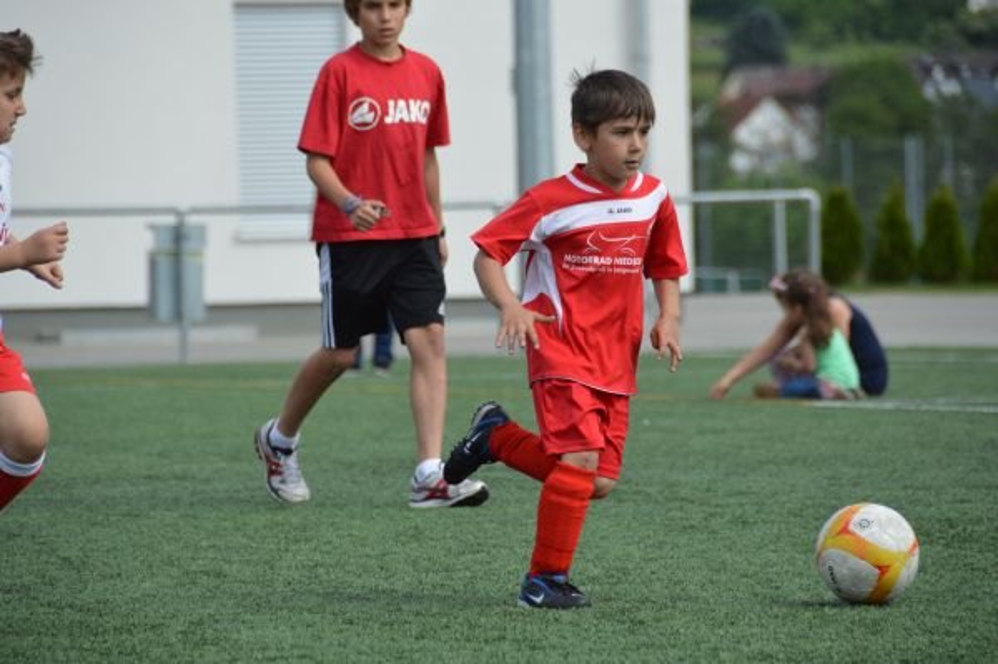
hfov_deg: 6.9
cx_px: 499
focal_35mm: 300
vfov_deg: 4.6
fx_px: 8310
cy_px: 332
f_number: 5.6
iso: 400
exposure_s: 1/1600
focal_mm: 200
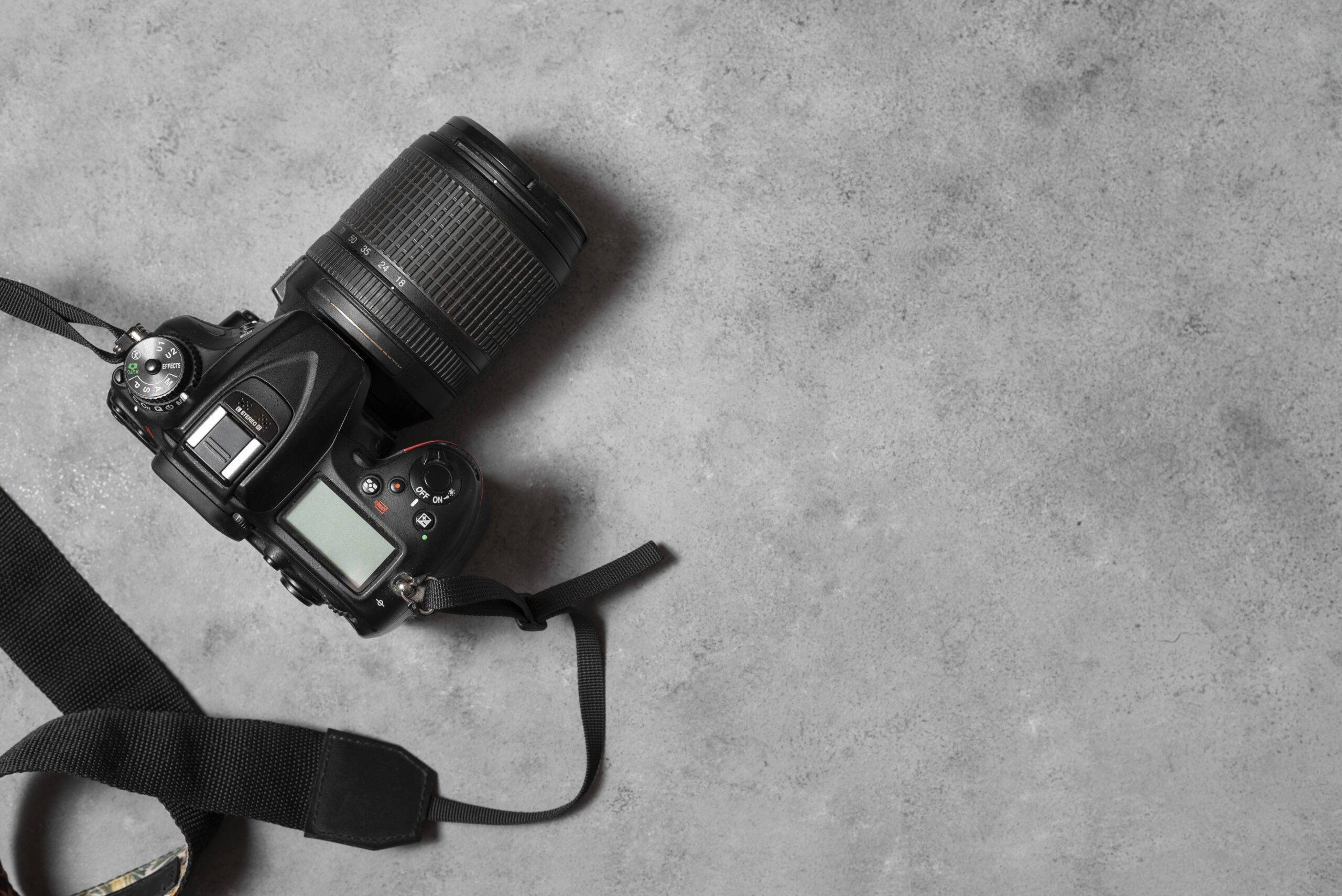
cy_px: 448
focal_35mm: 50
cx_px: 671
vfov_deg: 27.0
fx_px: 1865
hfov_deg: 39.6
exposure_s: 1/125
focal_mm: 50
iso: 250
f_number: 8
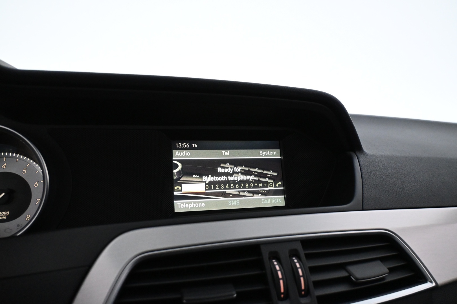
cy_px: 152
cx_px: 228
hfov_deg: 63.2
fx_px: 371
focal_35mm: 29
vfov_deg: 44.6
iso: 4000
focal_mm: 19.5
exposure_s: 1/80
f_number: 4.5
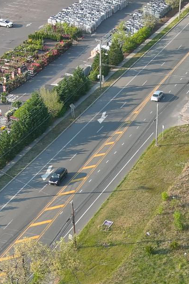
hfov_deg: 13.9
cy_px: 206
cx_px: 122
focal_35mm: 98
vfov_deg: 20.7
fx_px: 772
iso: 100
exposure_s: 1/320
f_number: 2.8
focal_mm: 10.57
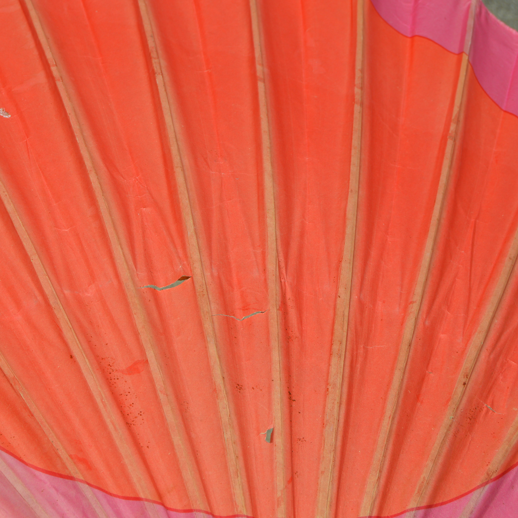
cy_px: 261
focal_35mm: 90
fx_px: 1524
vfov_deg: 19.3
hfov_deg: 19.1
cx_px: 121
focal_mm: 46
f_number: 10
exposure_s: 1/400
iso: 100
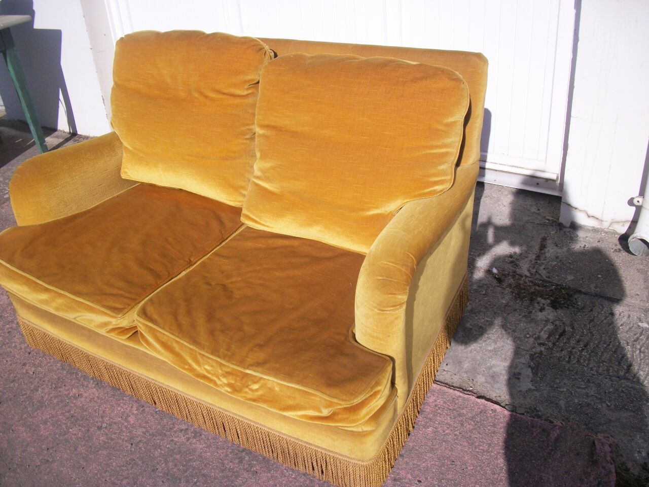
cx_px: 324
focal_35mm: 32
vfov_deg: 44.2
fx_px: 600
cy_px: 244
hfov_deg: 56.8
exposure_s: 1/250
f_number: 8.8
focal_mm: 5.7
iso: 80
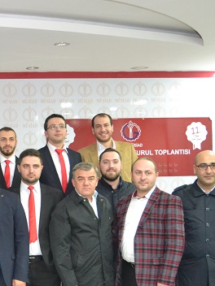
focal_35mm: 68
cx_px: -108
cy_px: 190
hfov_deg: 19.0
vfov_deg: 28.4
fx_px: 563
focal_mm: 18
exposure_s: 1/60
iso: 2500
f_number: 3.5
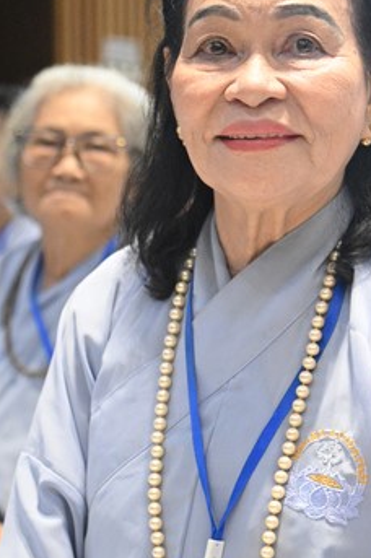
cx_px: 272
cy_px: 320
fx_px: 1704
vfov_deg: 18.6
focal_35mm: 110
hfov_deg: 12.4
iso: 10000
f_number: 4
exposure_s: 1/400
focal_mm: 58
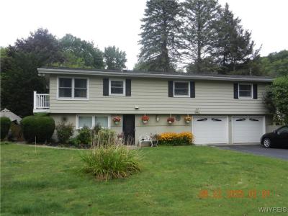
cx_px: 144
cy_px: 108
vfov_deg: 42.9
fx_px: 275
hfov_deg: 55.4
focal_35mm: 33
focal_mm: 5.9
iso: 160
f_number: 3.8
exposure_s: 1/400
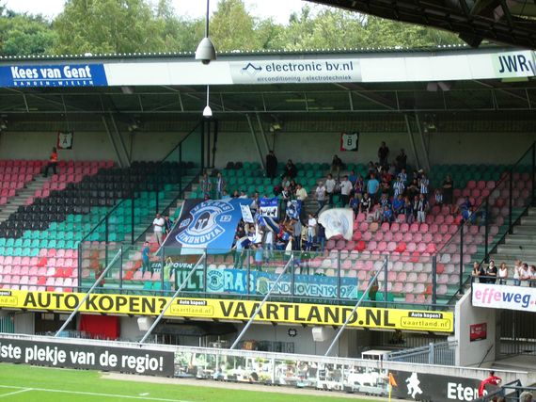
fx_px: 1625
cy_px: 201
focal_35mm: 105
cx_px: 268
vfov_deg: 14.1
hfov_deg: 18.7
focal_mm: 17.4
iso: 100
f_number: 4.9
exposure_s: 1/25
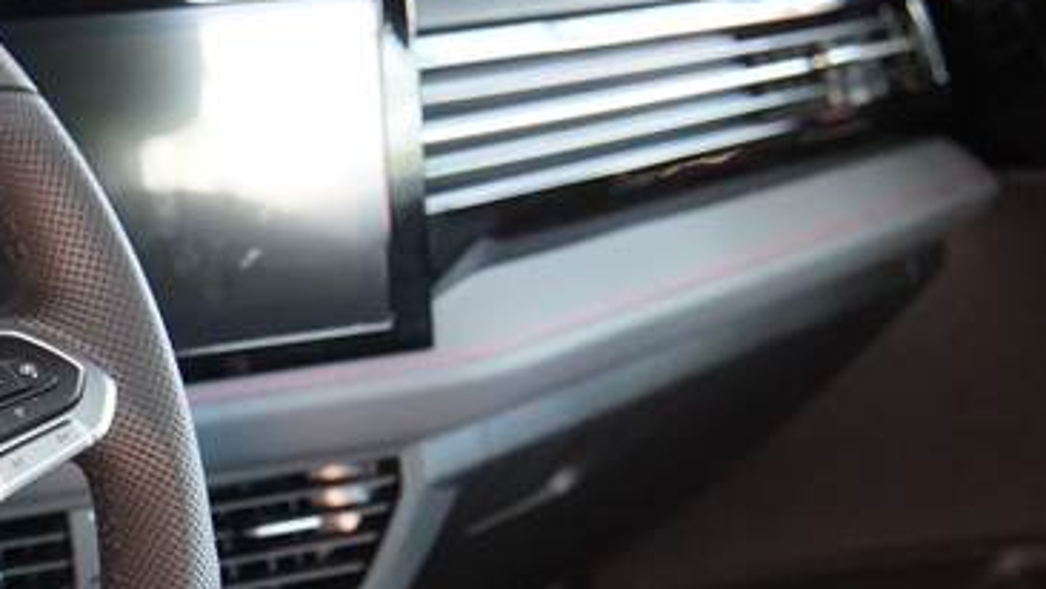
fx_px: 3662
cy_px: 568
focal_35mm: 132
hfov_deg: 15.4
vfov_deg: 9.1
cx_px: -329
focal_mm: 30
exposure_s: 1/160
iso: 2000
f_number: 2.8
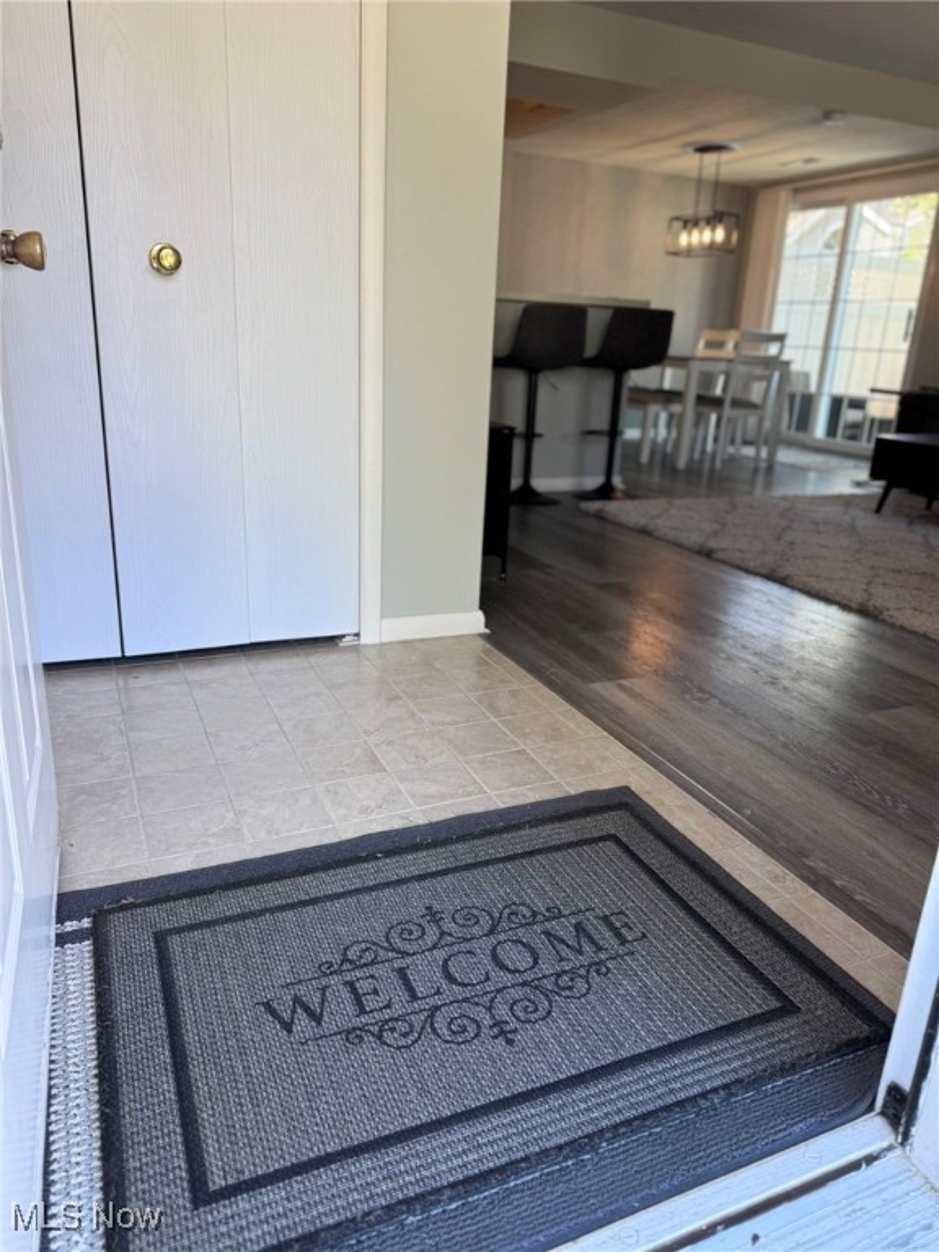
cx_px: 470
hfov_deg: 56.8
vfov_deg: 71.6
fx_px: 868
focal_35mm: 24
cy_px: 626
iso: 64
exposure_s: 1/120
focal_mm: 6.76
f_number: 1.78
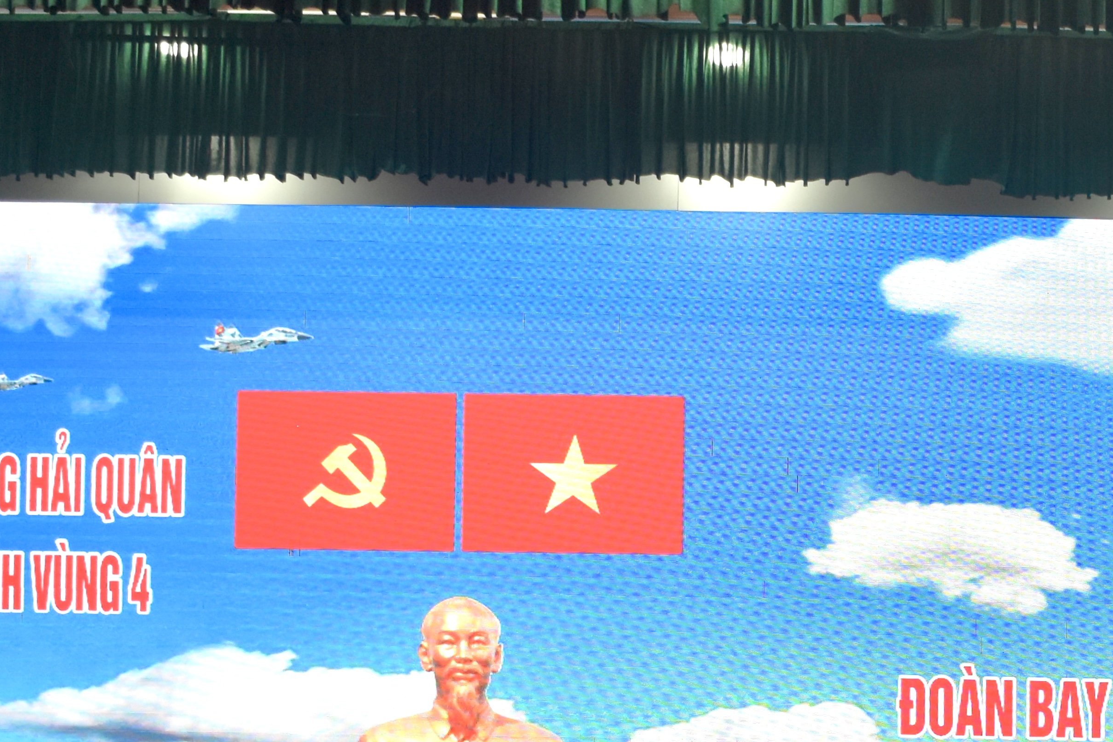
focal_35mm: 70
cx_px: 980
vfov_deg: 18.9
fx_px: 2164
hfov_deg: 27.9
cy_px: 739
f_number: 4.5
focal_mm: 20
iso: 800
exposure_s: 1/80
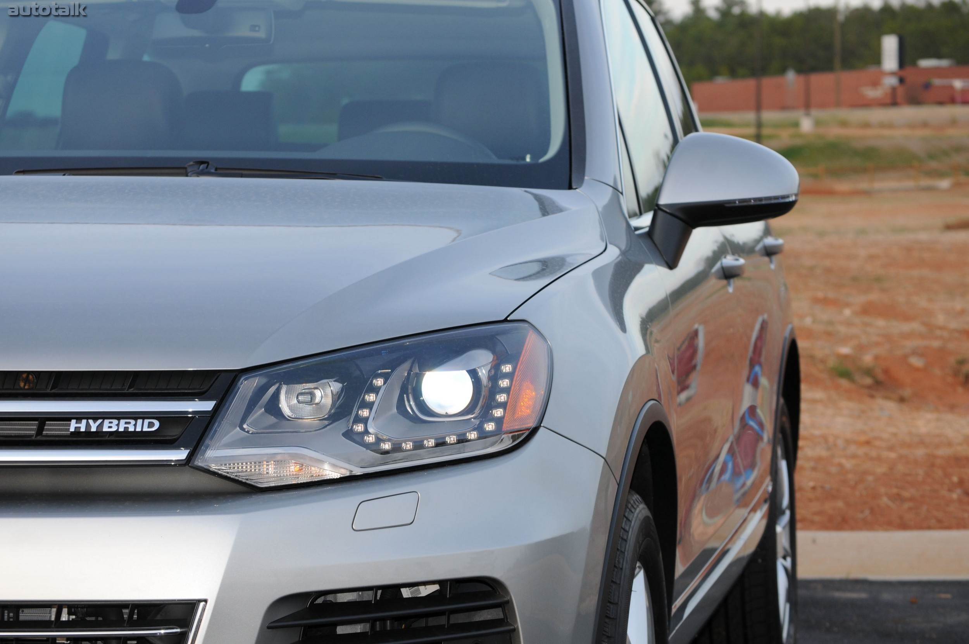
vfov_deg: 13.0
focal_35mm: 105
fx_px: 2823
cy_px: 322
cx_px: 484
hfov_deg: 19.5
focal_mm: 70
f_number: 8
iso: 250
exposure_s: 1/60
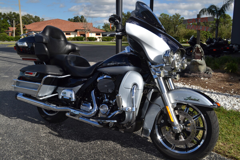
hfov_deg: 57.2
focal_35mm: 33
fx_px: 220
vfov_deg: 40.0
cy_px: 80
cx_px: 120
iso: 100
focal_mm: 22
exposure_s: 1/200
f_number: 11
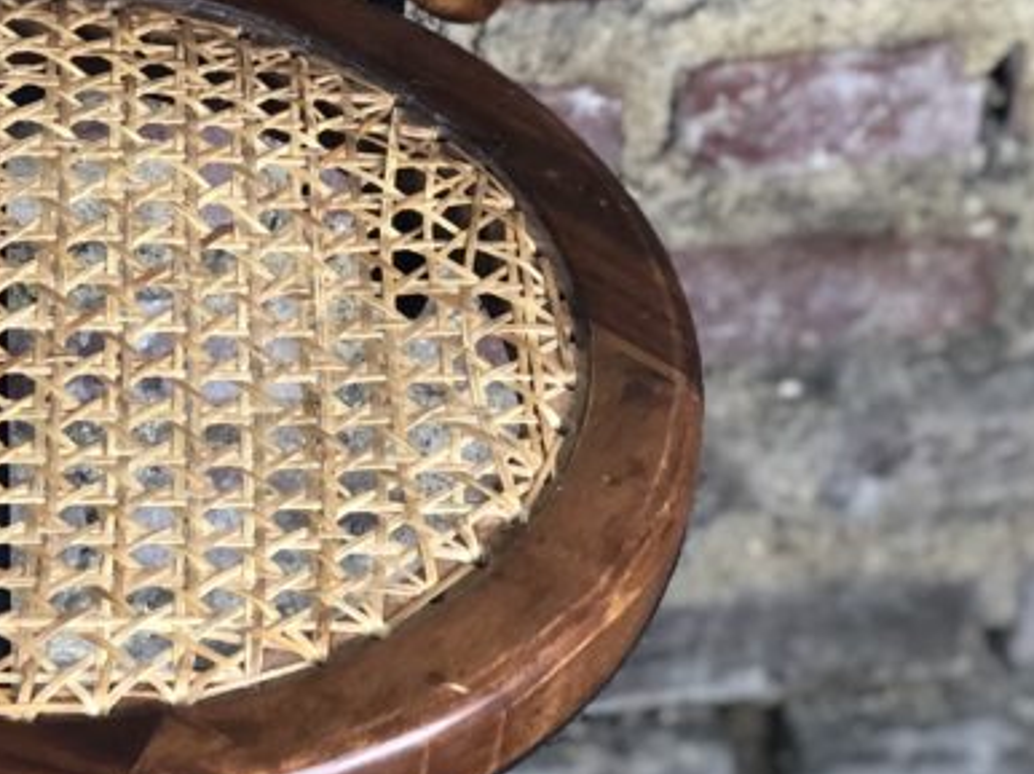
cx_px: -21
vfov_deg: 10.7
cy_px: 40
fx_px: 4120
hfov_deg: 14.1
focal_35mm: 138
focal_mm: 6
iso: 100
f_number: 2.4
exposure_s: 1/50
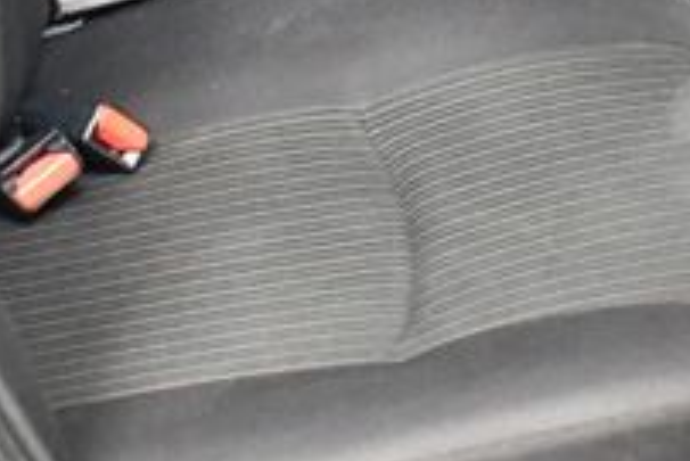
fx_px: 2186
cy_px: -109
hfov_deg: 17.9
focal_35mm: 114
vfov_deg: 11.8
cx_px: 475
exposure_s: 1/60
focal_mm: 18
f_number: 3.5
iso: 9000
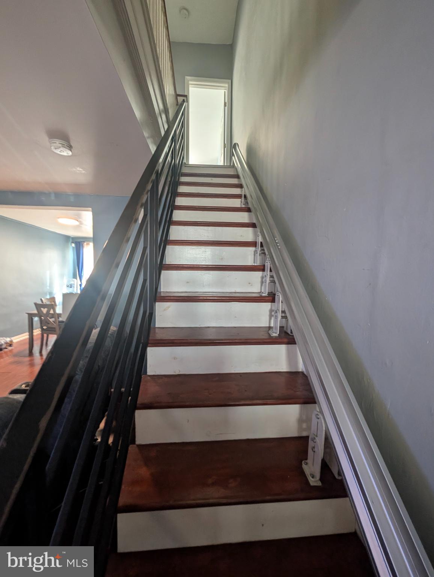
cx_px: 217
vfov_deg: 110.5
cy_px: 288
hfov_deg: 94.6
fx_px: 200
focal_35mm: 12
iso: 148
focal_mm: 2.02
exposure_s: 1/24
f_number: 1.7
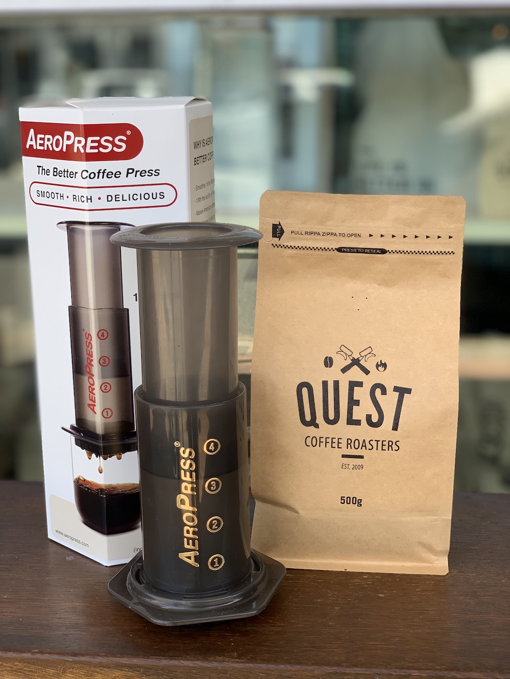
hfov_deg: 28.0
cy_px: 340
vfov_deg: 36.8
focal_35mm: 52
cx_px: 255
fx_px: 1021
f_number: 2.4
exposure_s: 1/122
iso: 16
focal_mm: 6
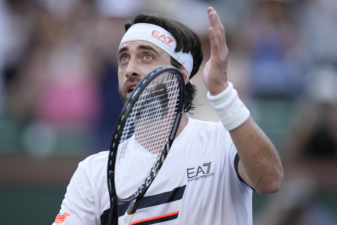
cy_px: 112
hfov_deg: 3.4
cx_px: 168
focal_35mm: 600
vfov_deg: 2.3
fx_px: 5616
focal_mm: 400
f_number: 2.8
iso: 1600
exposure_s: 1/1600
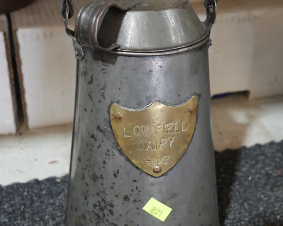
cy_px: 96
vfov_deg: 26.6
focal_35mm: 57
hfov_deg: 33.0
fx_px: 477
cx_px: 140
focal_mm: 20
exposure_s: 1/60
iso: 1250
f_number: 4.4
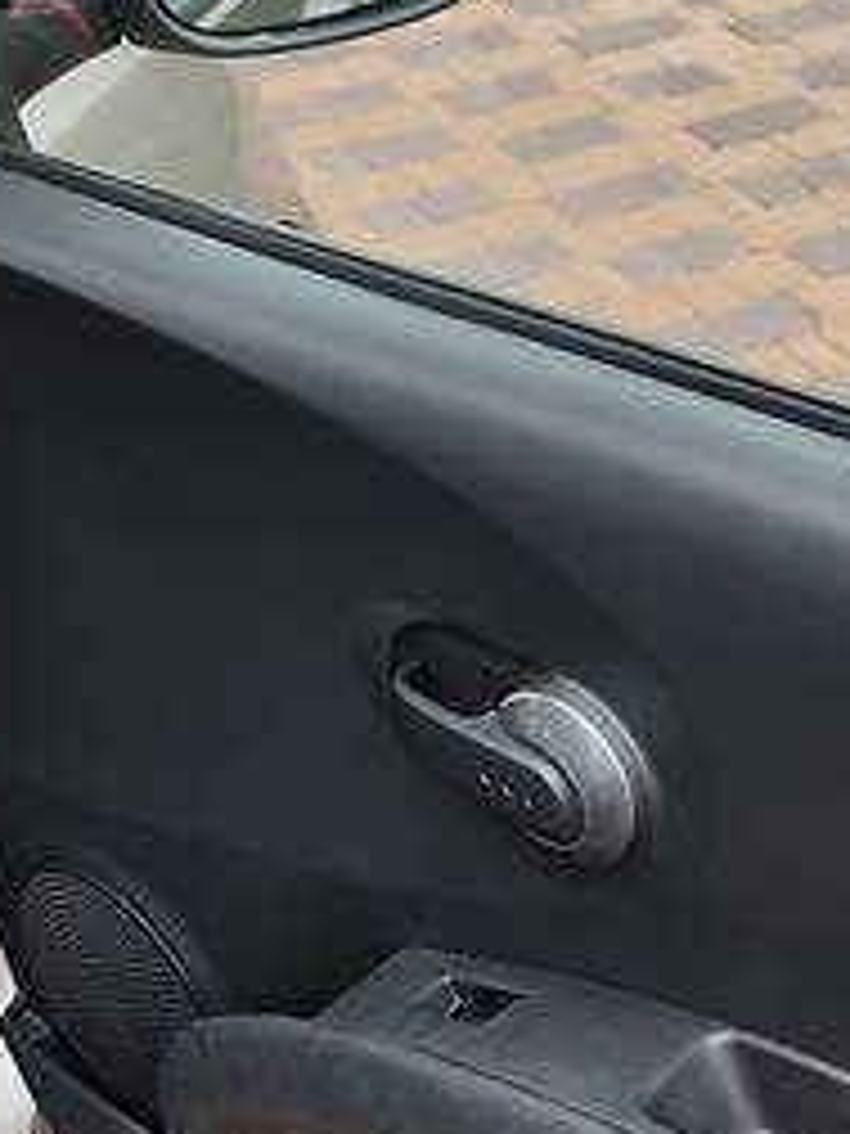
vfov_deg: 30.9
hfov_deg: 23.4
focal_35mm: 62
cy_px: 788
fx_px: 2030
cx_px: 661
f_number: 1.8
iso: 112
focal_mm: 4.8
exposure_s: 1/111
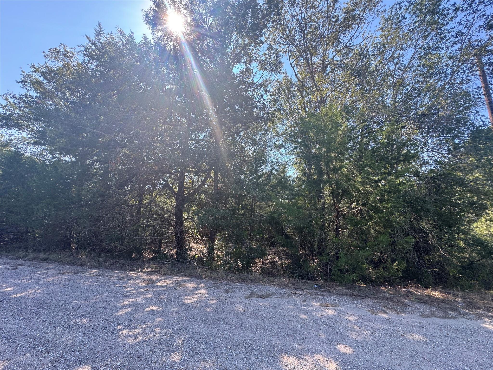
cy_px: 185
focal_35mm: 14
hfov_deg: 102.1
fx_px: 199
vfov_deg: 85.7
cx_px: 246
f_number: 2.2
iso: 40
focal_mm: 2.22
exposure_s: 1/181
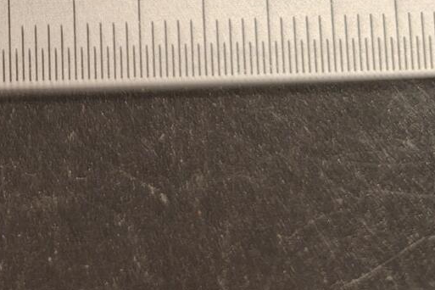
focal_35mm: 84
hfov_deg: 22.9
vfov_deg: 13.3
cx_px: -33
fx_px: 1015
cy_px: -342
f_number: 1.6
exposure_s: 1/200
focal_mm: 6.06
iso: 250
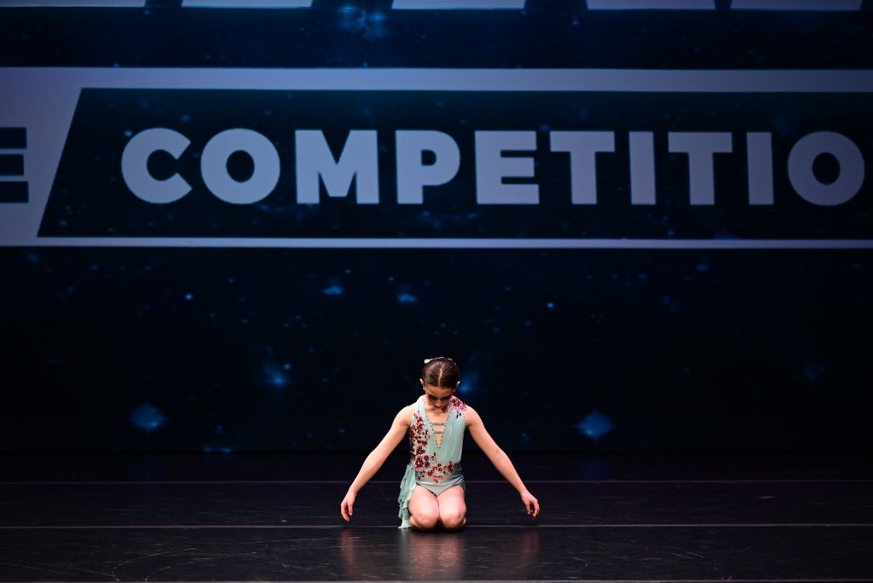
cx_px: 436
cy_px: 292
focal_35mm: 200
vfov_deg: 6.9
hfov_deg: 10.3
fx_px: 4850
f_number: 2.8
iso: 1600
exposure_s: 1/800
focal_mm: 200
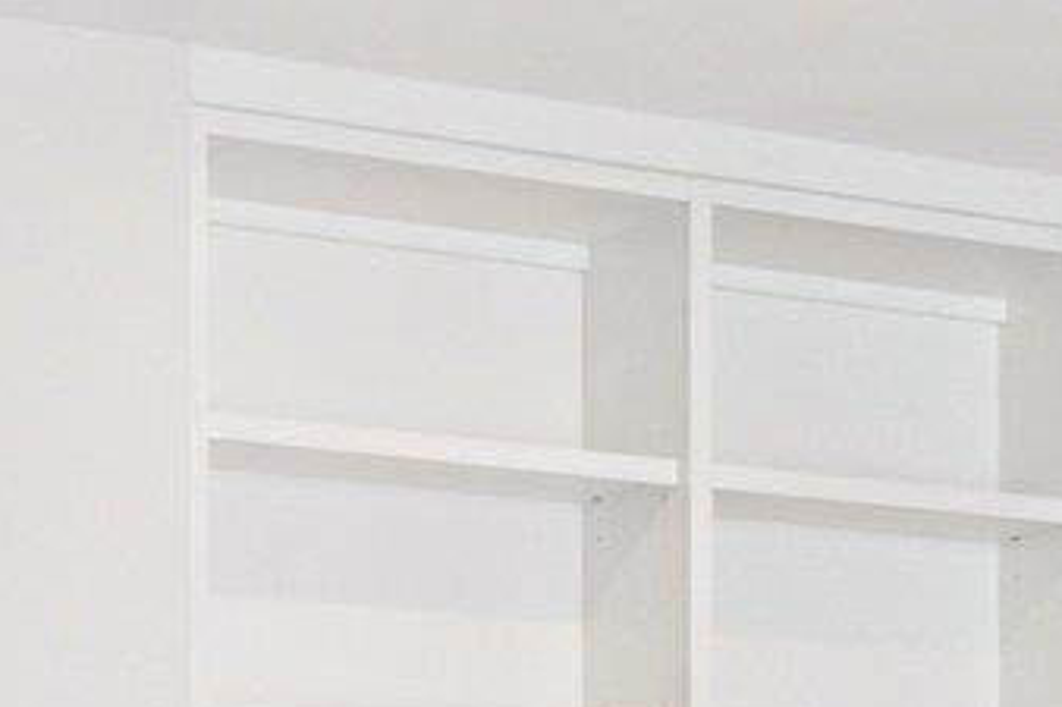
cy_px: 1086
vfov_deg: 11.9
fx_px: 3214
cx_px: -6
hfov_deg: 18.3
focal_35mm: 109
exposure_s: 1/10
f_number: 8
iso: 400
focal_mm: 12
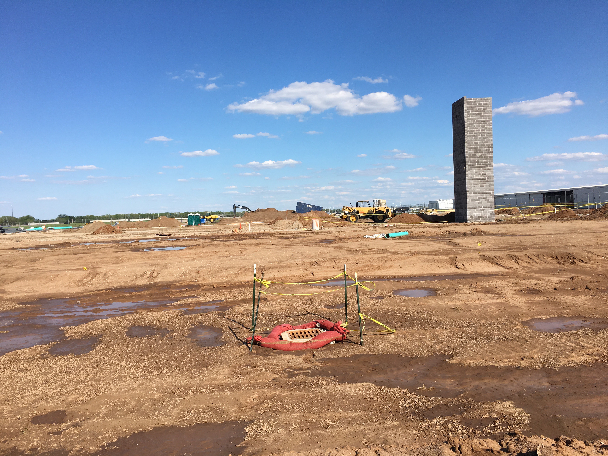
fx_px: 509
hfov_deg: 61.7
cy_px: 228
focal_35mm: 29
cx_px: 304
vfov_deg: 48.2
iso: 25
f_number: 2.2
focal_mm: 4.15
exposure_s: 1/2331
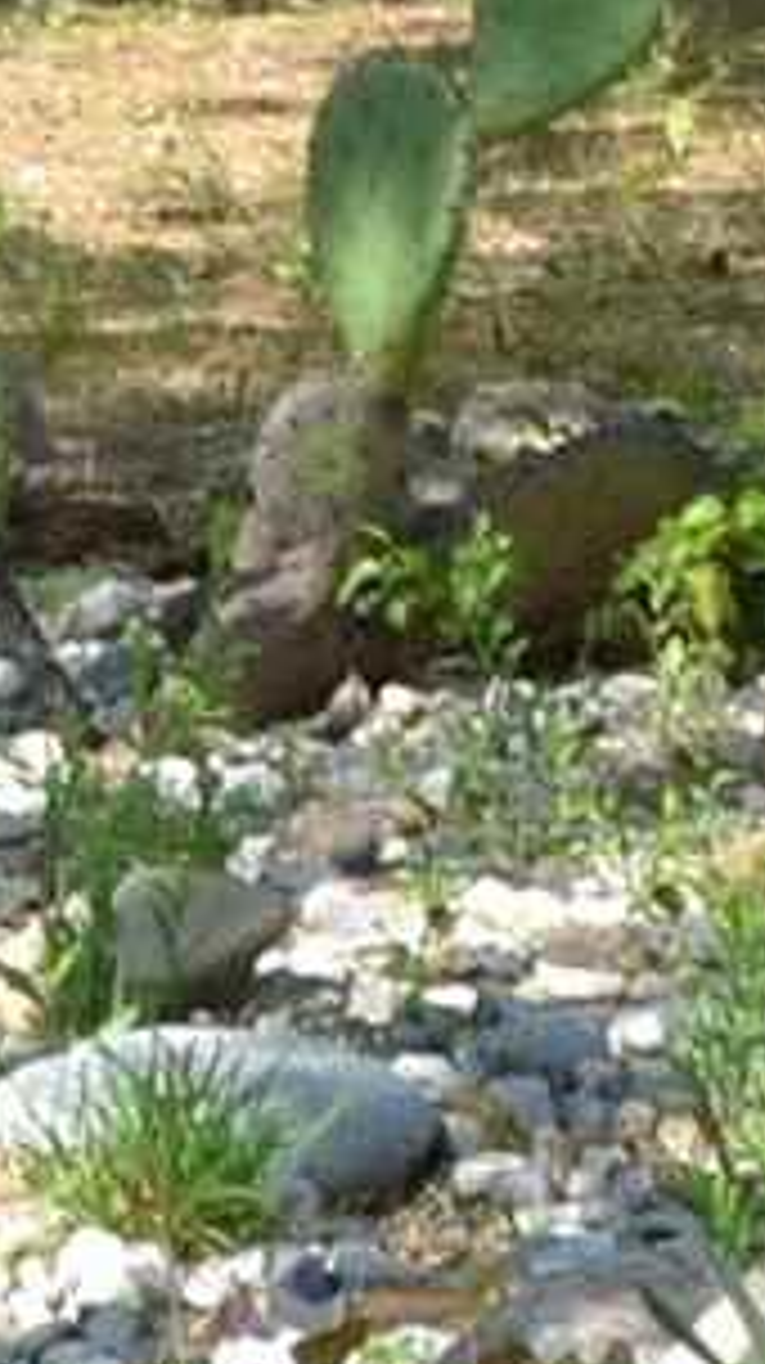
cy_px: -945
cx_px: 1125
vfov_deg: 7.3
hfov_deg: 4.2
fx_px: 10370
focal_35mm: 287
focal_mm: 18
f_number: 7.1
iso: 100
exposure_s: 1/200
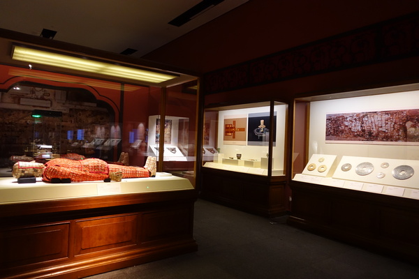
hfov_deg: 73.7
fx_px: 279
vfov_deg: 53.1
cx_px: 210
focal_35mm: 24
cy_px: 140
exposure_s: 1/30
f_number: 1.8
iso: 800
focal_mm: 8.8
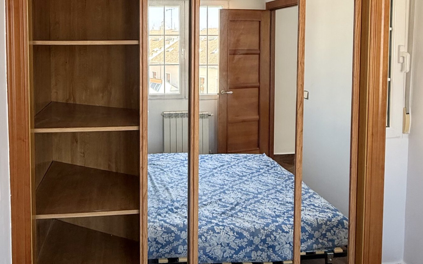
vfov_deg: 42.7
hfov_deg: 65.2
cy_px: 57
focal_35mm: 28
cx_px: 151
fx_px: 323
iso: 100
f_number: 2.2
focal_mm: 2.22
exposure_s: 1/99
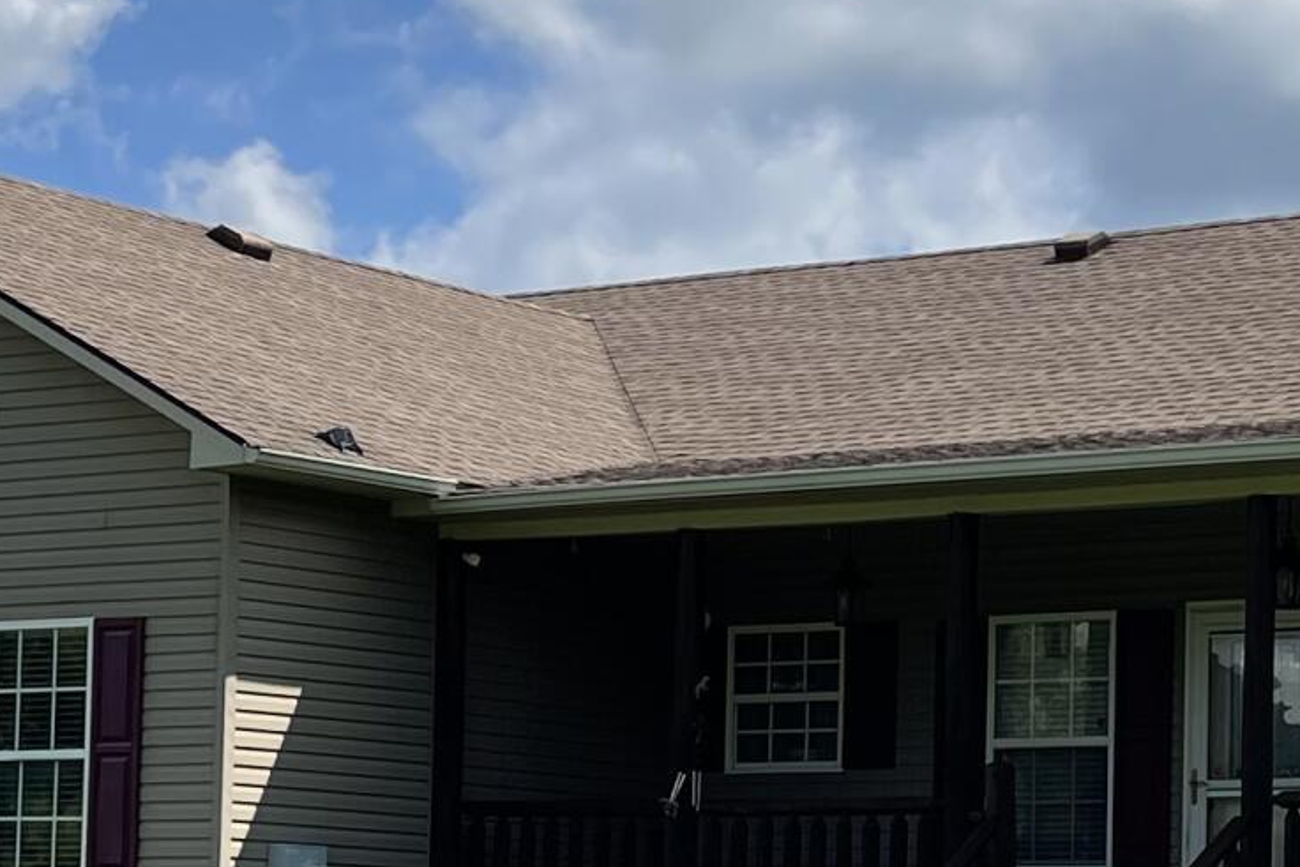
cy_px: 833
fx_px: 3828
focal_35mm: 106
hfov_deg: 19.1
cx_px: 1000
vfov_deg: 12.8
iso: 32
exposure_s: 1/5128
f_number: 1.6
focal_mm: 5.1
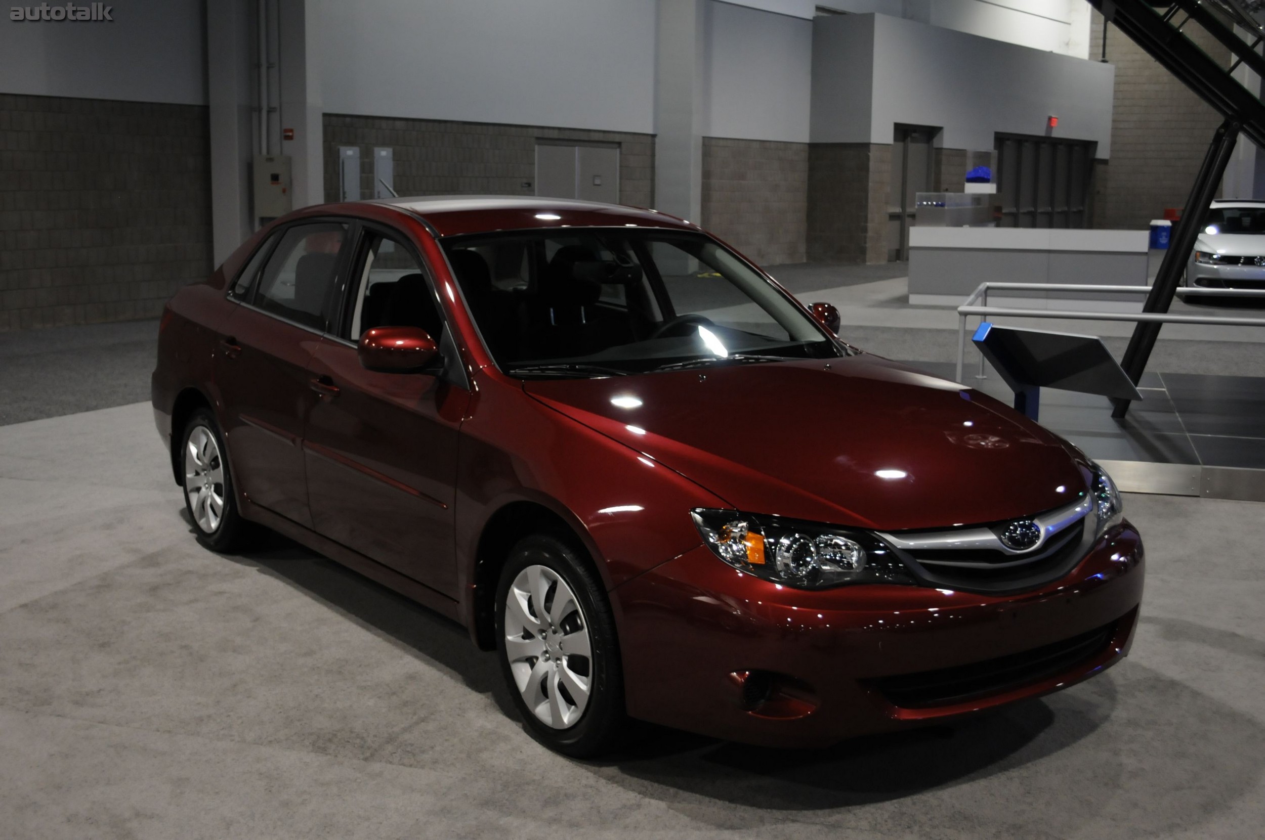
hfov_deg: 46.4
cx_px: 632
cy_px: 420
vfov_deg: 31.8
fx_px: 1474
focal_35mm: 42
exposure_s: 1/50
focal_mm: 28
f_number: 4.5
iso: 800
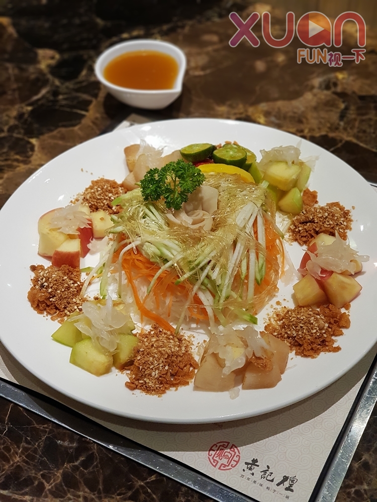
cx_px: 188
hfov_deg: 28.0
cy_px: 251
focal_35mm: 52
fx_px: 755
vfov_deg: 36.8
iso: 200
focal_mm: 6
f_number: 2.4
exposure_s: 1/33
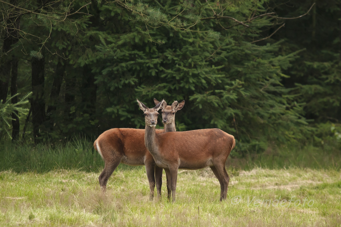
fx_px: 7095
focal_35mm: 750
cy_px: 114
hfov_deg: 2.8
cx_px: 170
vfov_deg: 1.8
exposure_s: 1/180
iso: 500
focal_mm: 500
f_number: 9.5
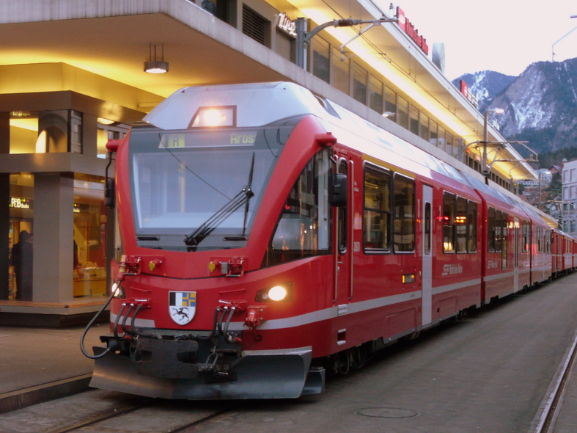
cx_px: 240
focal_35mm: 61
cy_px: 255
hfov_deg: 31.6
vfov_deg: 24.0
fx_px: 1017
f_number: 3.2
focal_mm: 7.9
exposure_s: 1/8
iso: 200
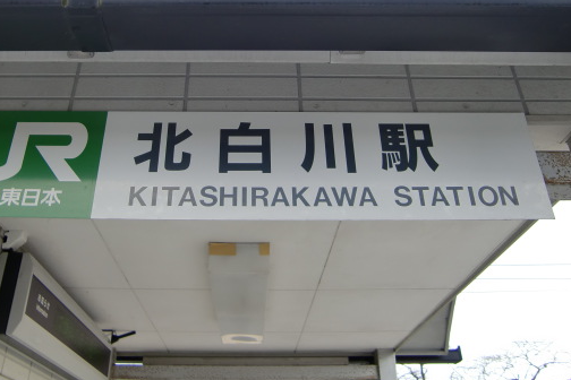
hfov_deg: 51.8
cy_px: 112
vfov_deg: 35.4
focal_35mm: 37
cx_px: 257
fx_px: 587
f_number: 2.6
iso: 64
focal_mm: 4.9
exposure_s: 1/125
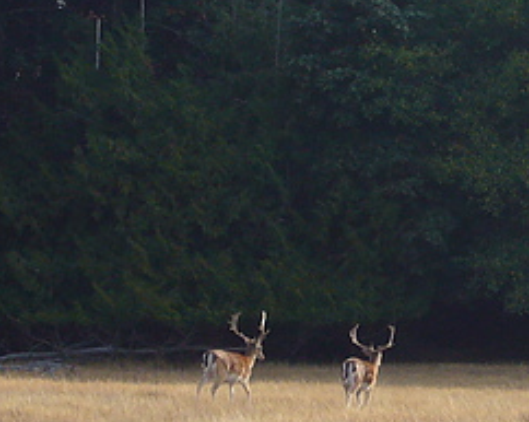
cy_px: 306
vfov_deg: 4.5
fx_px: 5379
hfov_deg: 5.6
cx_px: 365
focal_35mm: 344
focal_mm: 16.8
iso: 80
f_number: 5.6
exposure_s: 1/200
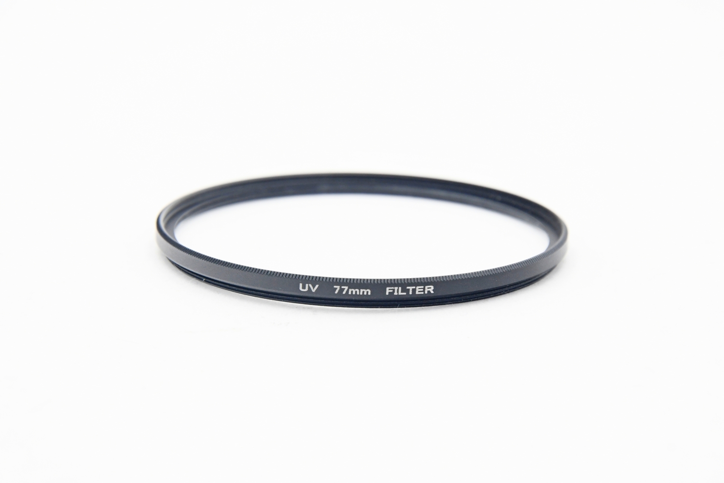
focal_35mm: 120
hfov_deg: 17.1
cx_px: 362
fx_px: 2413
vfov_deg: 11.4
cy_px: 242
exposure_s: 1/100
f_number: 8
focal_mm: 80
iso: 1000
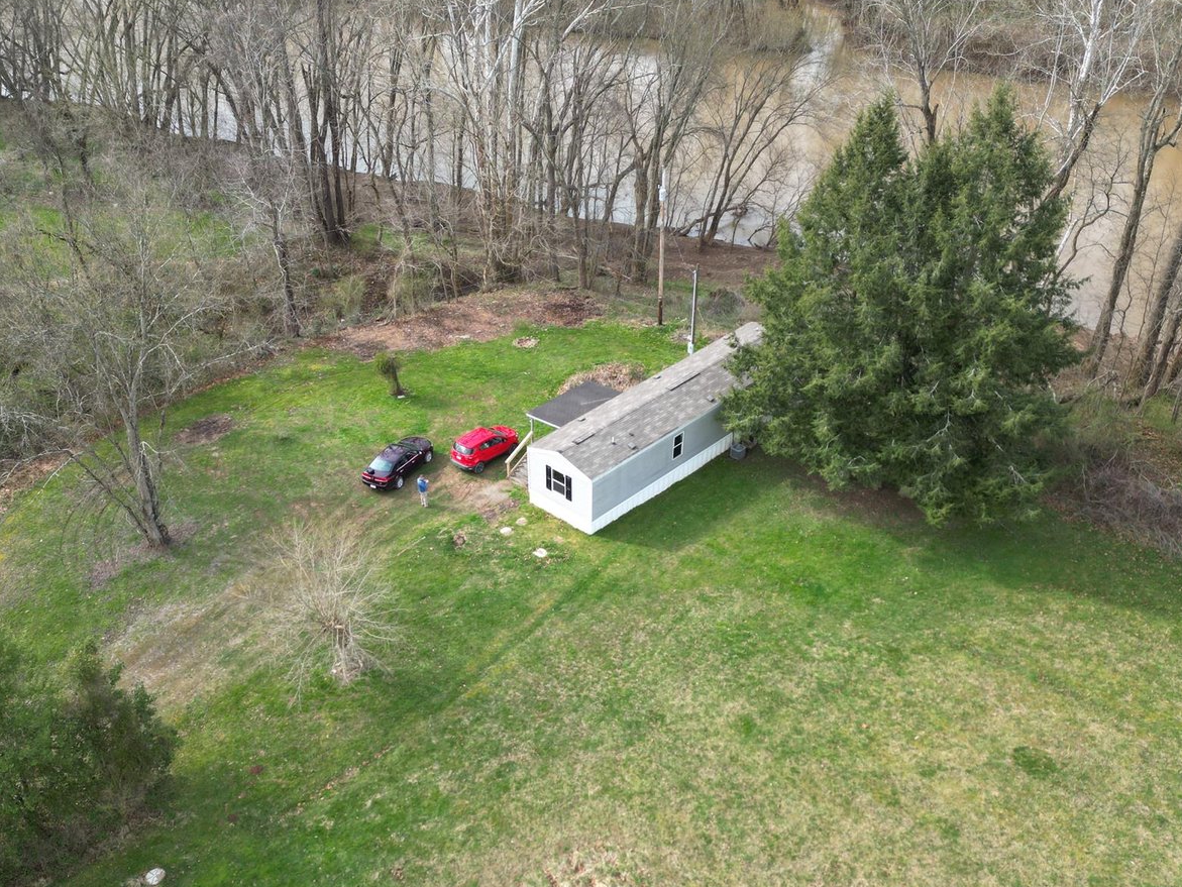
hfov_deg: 58.3
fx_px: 1059
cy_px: 499
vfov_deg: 45.4
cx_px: 552
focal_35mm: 31
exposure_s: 1/640
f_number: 1.7
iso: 100
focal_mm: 6.72
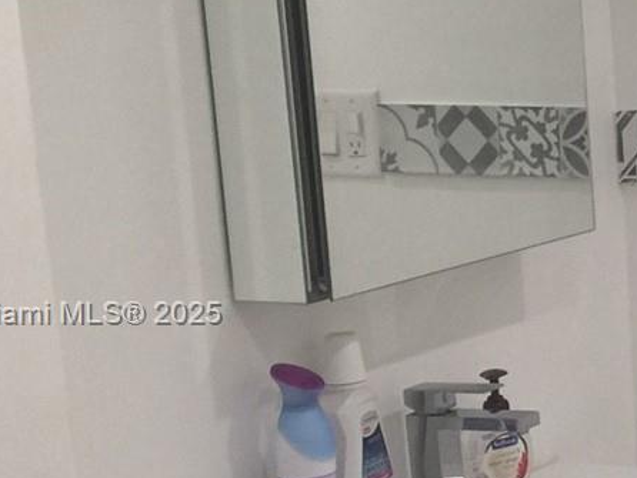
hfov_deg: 17.3
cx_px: 907
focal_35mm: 104
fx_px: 1915
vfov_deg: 14.2
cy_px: 315
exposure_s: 1/40
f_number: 2.2
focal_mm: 4.15
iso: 32
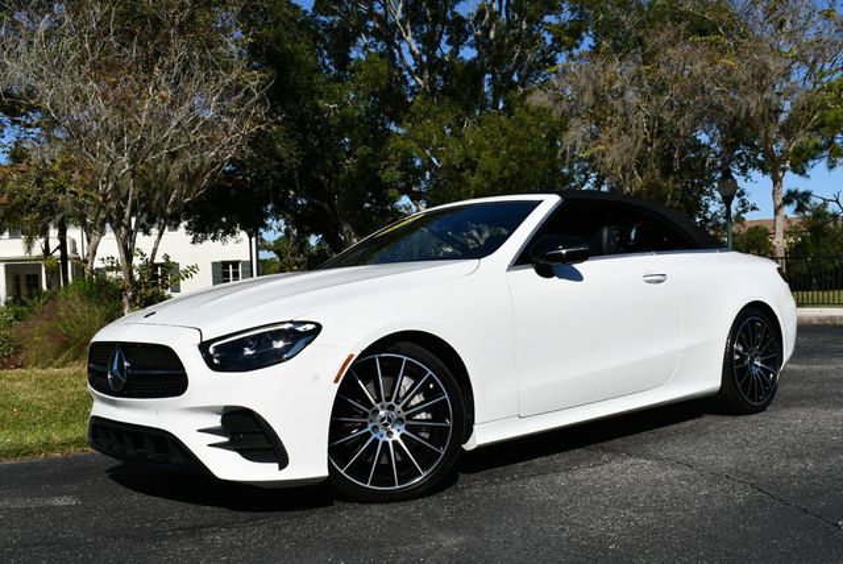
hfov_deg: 48.4
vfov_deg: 33.5
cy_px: 282
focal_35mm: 40
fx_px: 937
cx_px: 422
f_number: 10
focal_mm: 20
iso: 100
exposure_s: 1/400
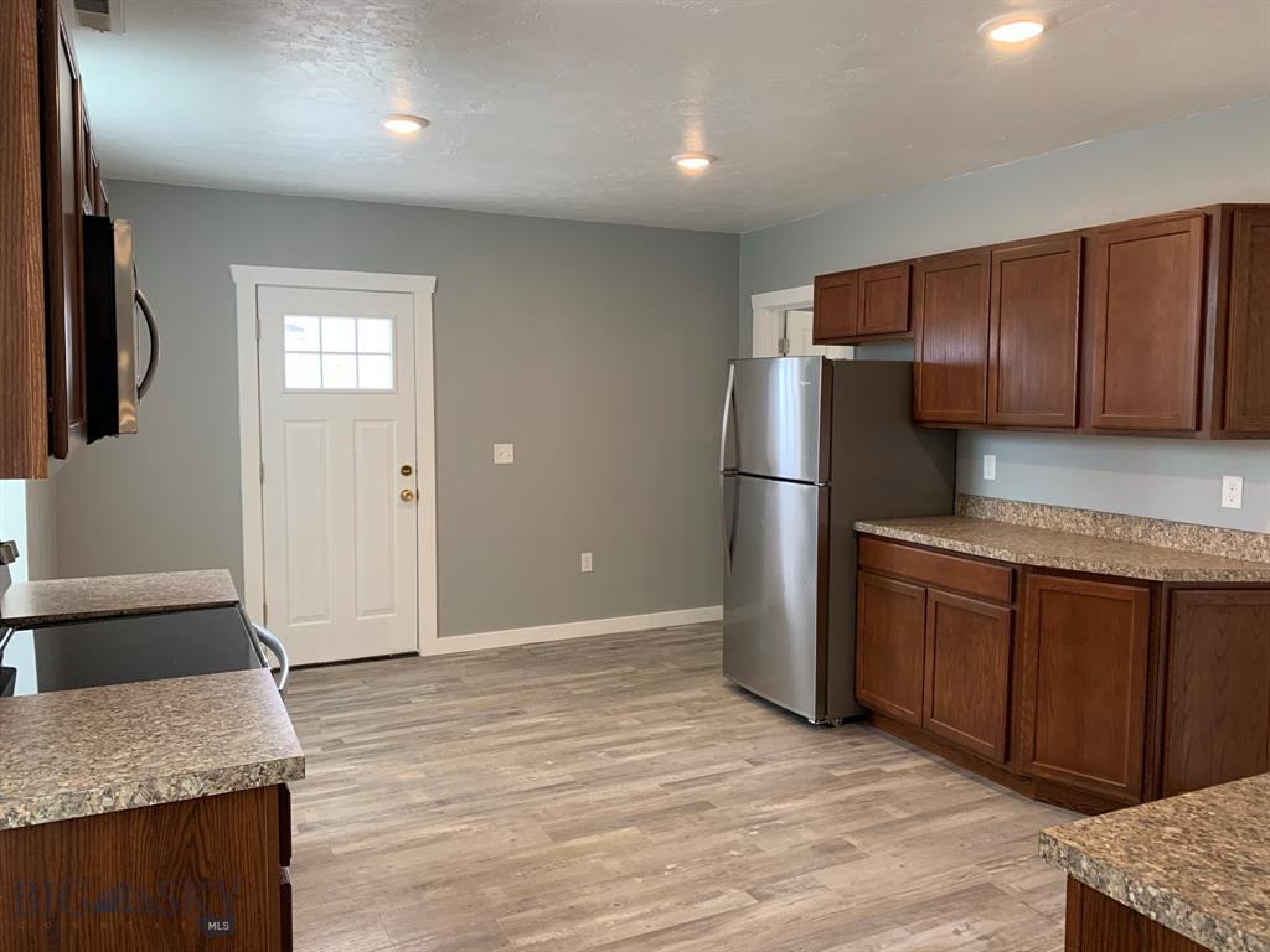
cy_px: 476
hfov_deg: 67.3
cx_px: 635
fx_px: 954
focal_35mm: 26
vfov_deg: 53.1
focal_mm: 4.25
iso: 80
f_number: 1.8
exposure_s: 1/60
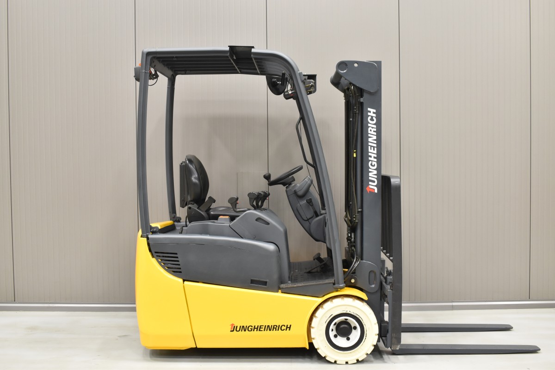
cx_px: 278
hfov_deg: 51.3
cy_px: 185
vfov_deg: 35.5
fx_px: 578
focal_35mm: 38
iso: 1000
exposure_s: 1/10
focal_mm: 25
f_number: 6.3
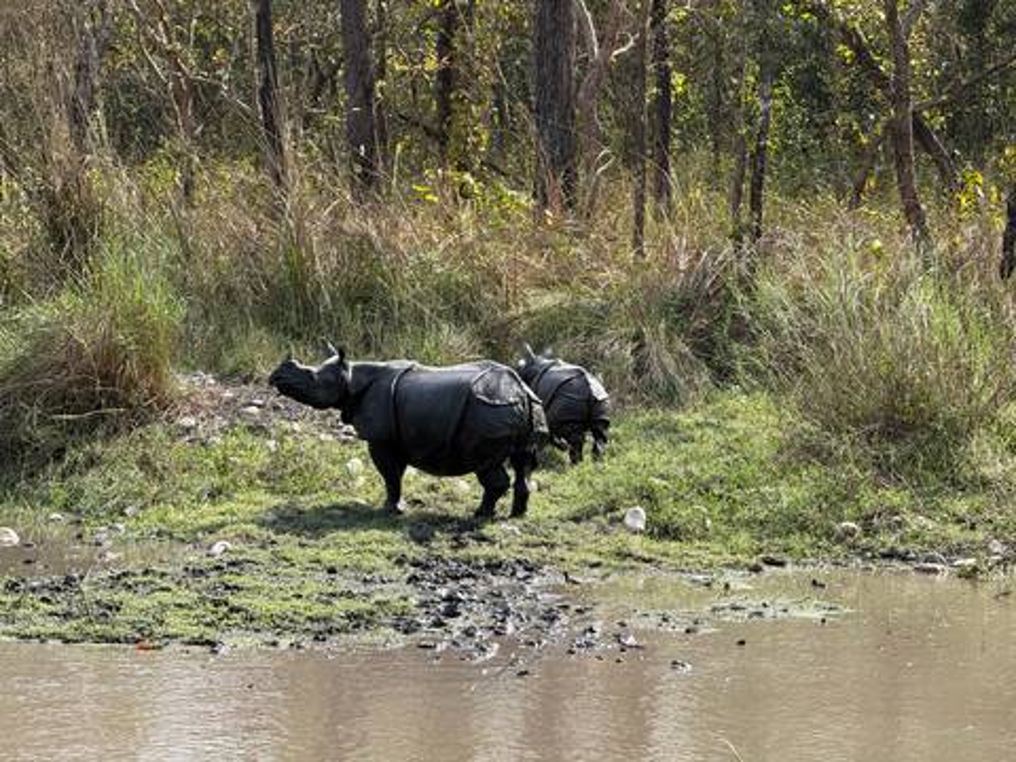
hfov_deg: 16.4
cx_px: 508
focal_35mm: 120
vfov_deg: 12.3
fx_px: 3522
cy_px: 381
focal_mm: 15.66
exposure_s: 1/444
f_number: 2.8
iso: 50
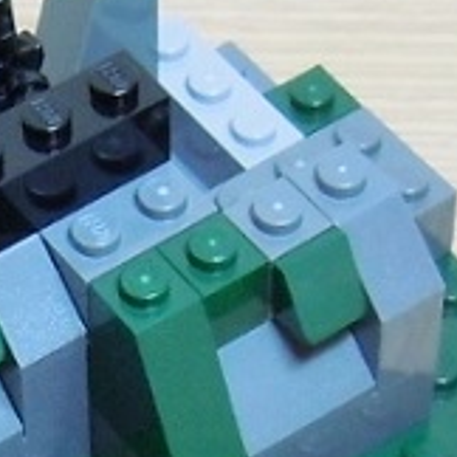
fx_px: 1927
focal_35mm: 129
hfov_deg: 12.8
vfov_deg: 13.3
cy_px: 473
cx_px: -241
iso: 200
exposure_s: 1/20
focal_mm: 5.4
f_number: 3.5
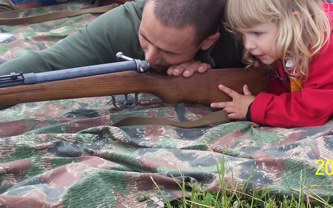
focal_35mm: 134
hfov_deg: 15.6
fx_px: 1216
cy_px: 24
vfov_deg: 9.7
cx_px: 186
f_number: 4.1
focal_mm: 13.5
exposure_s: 1/180
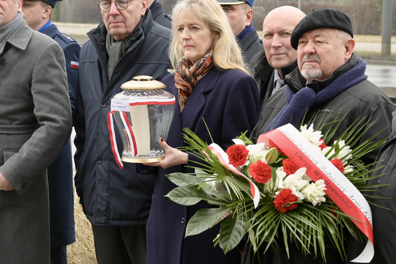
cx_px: 187
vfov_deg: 13.1
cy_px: 95
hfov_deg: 19.6
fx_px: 1144
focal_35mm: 104
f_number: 4.5
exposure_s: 1/250
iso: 280
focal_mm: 50
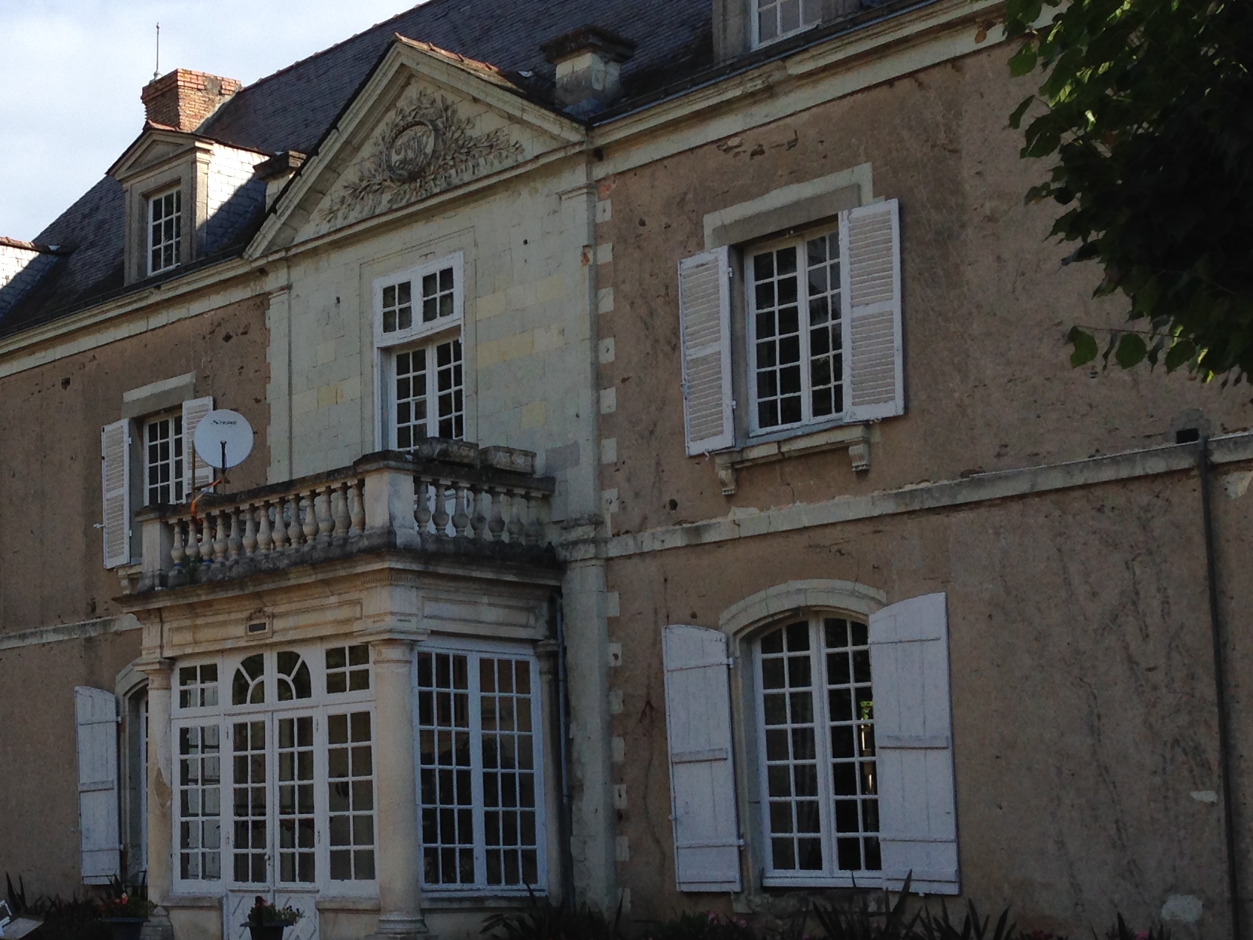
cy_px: 578
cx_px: 132
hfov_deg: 29.1
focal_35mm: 64
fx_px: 2316
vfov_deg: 22.9
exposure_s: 1/1085
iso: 50
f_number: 2.4
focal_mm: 4.12
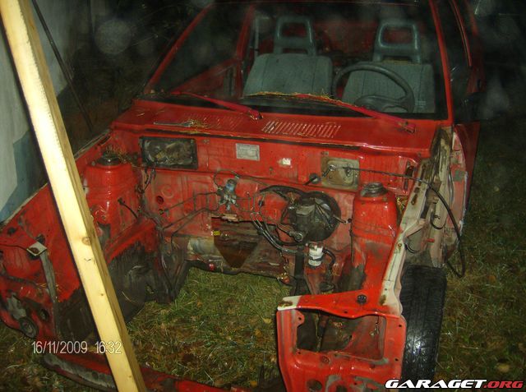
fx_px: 546
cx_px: 263
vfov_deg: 39.5
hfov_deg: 51.5
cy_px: 196
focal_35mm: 36
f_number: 2.8
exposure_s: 1/60
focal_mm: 6
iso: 200
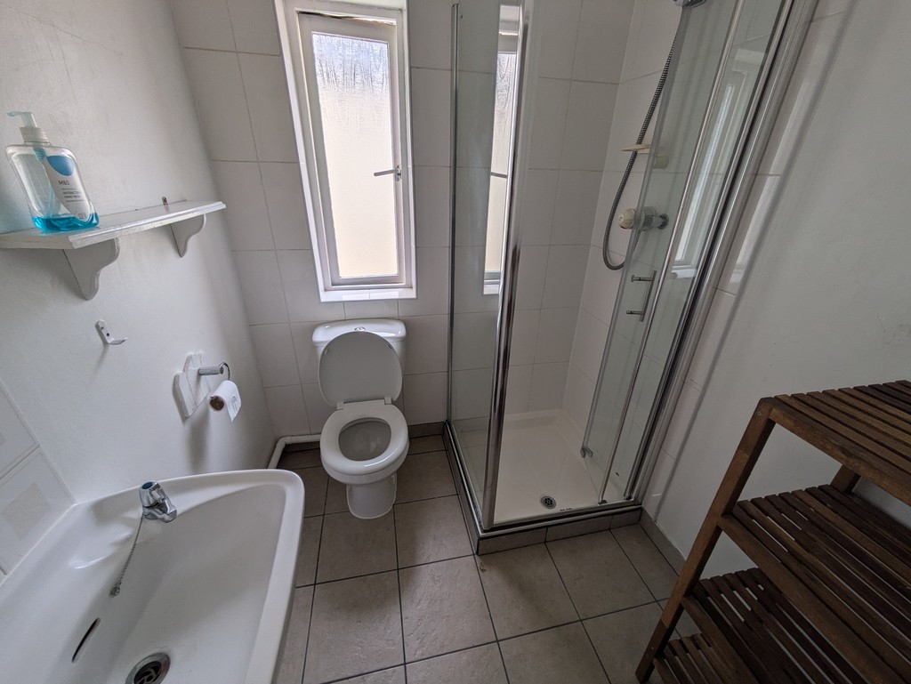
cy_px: 342
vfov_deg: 85.7
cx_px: 456
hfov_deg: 102.0
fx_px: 369
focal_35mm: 14
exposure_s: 1/100
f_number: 2.2
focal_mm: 1.83
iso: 55
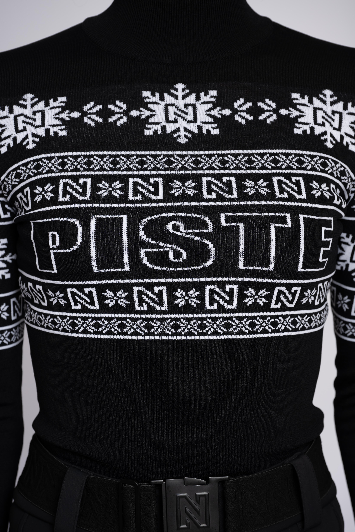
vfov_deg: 17.1
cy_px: 266
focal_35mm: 120
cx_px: 178
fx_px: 1775
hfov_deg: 11.4
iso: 125
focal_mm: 120
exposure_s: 1/200
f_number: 7.1
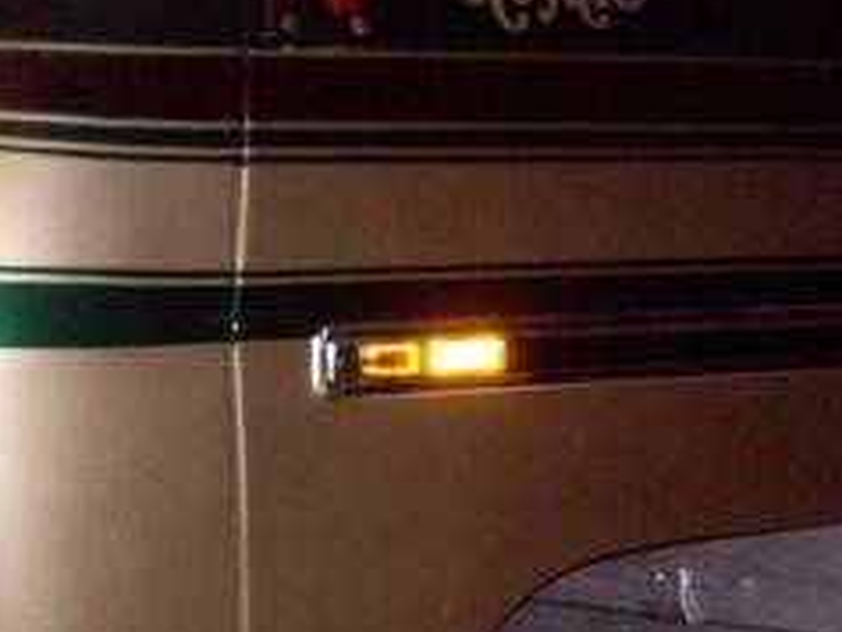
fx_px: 3164
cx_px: 409
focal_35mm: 130
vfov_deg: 11.3
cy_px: 653
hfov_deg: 15.2
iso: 200
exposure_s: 1/40
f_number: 2.7
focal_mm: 6.2
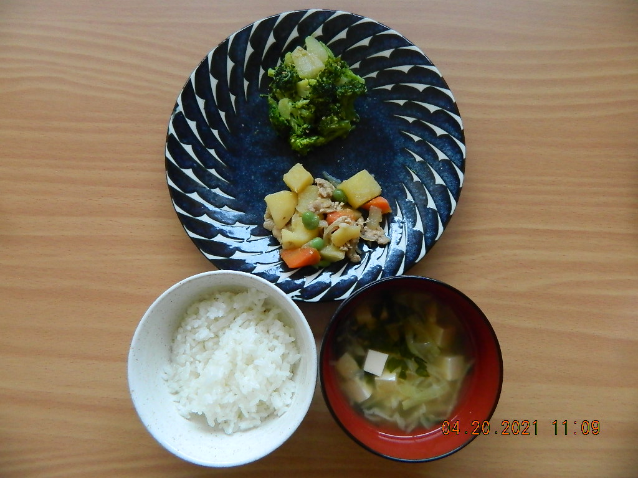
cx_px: 319
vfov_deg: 54.9
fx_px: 461
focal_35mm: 25
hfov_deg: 69.4
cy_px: 239
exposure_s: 1/30
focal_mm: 4.5
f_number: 3.1
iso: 110
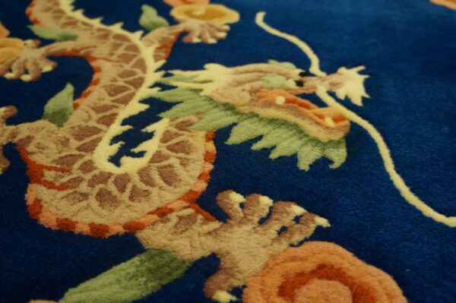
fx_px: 361
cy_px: 152
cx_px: 228
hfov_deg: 64.6
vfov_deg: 45.6
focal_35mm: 28
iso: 640
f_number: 4
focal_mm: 19
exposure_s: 1/60
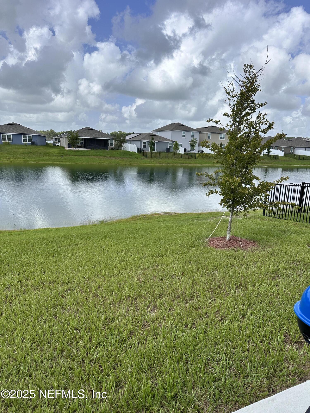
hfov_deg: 56.8
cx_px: 155
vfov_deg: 71.6
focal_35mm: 24
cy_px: 206
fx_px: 287
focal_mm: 6.86
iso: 80
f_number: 1.78
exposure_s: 1/4545
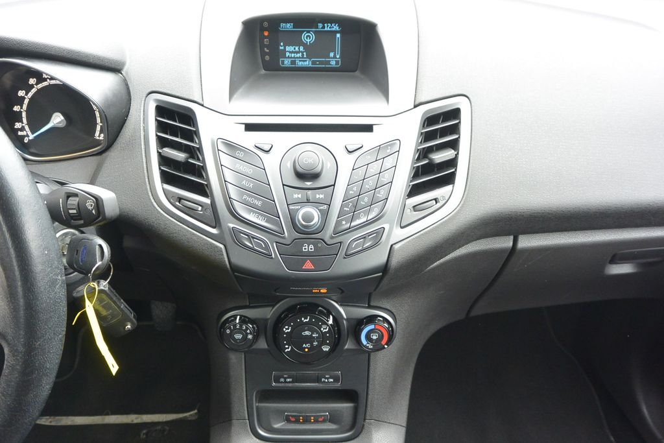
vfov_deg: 45.0
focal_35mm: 29
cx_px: 332
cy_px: 222
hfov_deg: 63.7
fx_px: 535
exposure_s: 1/80
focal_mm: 11
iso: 400
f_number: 3.5
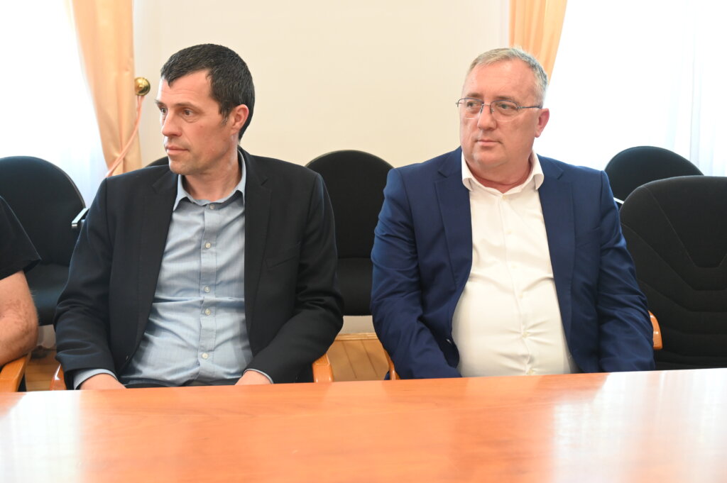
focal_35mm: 47
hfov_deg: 41.9
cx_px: 364
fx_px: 948
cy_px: 242
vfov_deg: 28.6
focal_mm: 47
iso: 4000
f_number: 5.3
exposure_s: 1/50
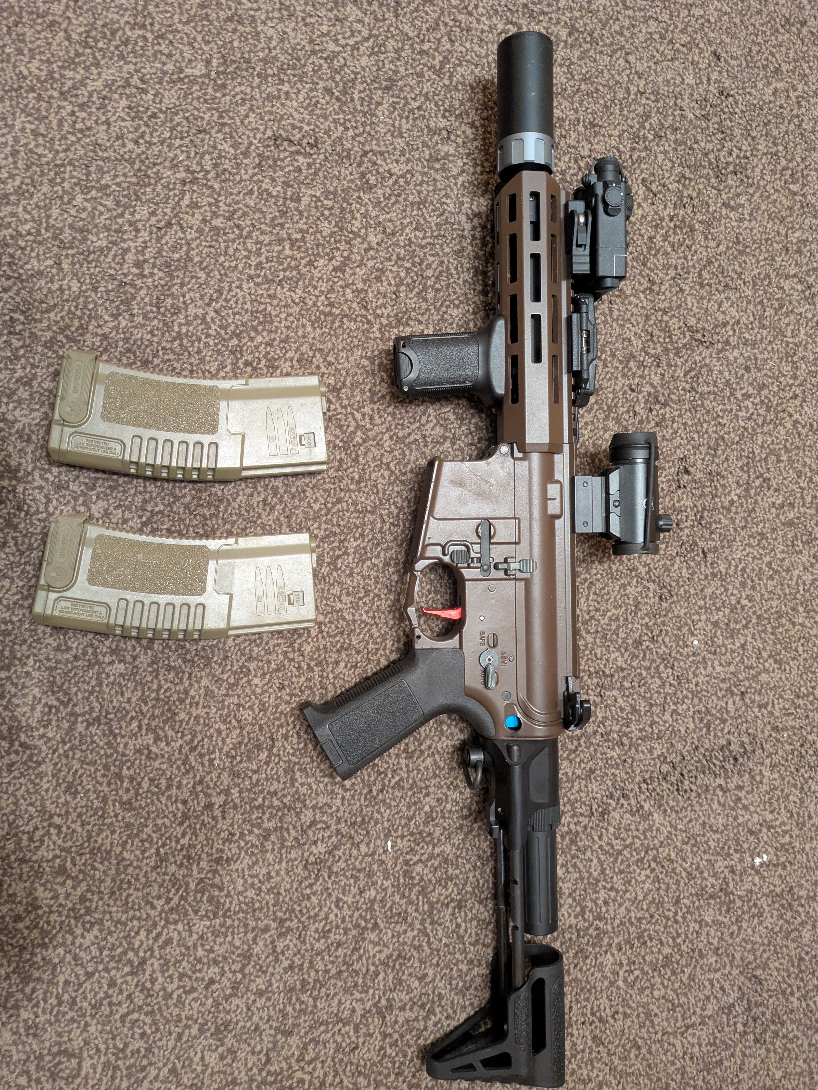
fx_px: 819
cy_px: 544
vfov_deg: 67.3
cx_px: 399
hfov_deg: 53.1
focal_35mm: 26
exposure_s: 1/25
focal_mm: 5.43
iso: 665
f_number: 1.89
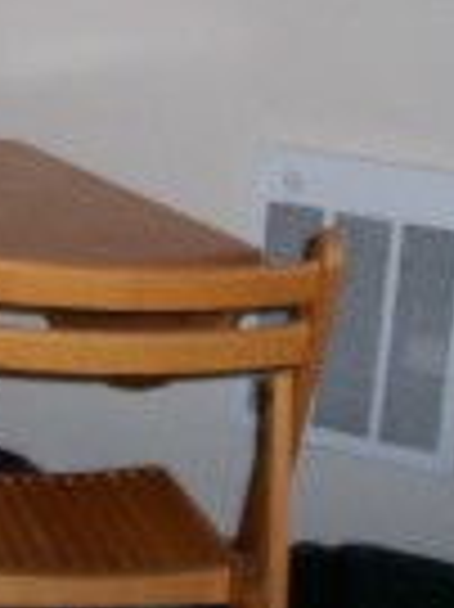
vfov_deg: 17.6
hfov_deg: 13.1
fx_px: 1927
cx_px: -108
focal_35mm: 110
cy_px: 54
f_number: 2.8
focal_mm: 5.6
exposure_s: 1/60
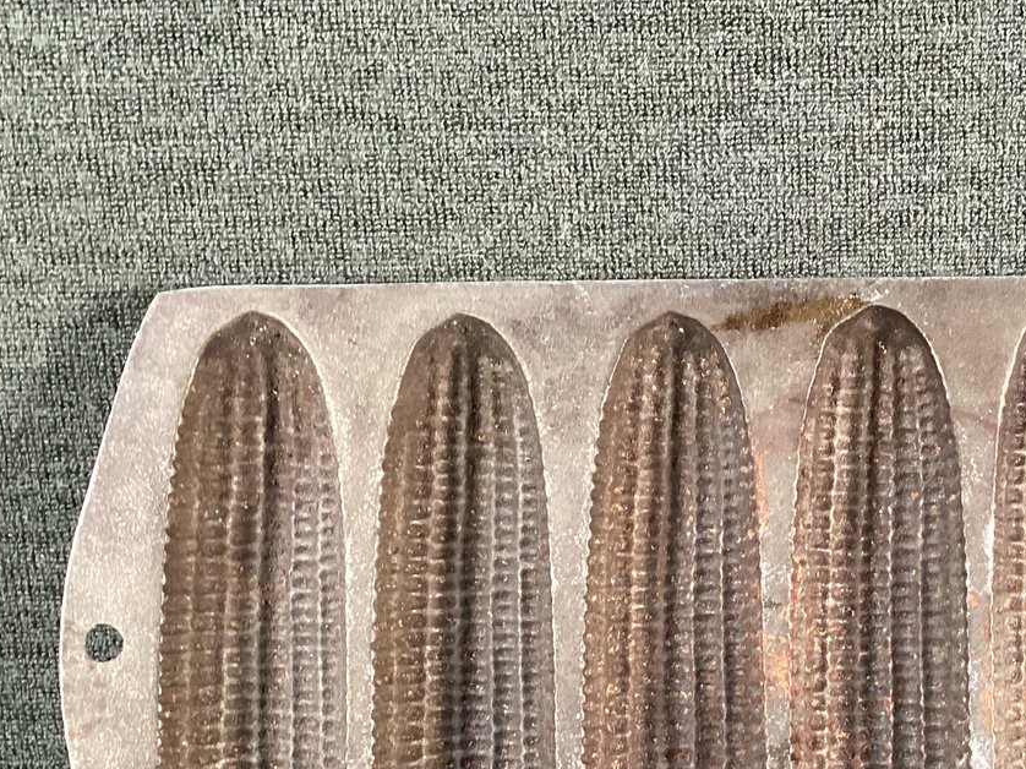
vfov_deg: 25.9
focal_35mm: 56
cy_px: 533
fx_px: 1659
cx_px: 853
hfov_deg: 33.2
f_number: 2.4
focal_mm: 3.3
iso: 250
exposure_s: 1/60
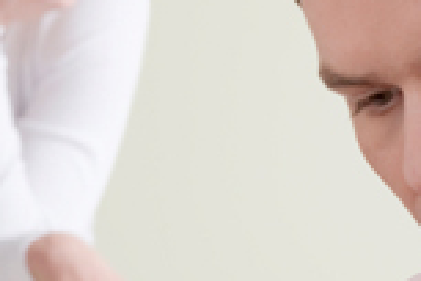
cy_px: 282
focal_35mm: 343
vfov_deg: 4.0
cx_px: 388
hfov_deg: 6.0
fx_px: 4011
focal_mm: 85
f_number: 13
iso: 50
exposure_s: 1/160
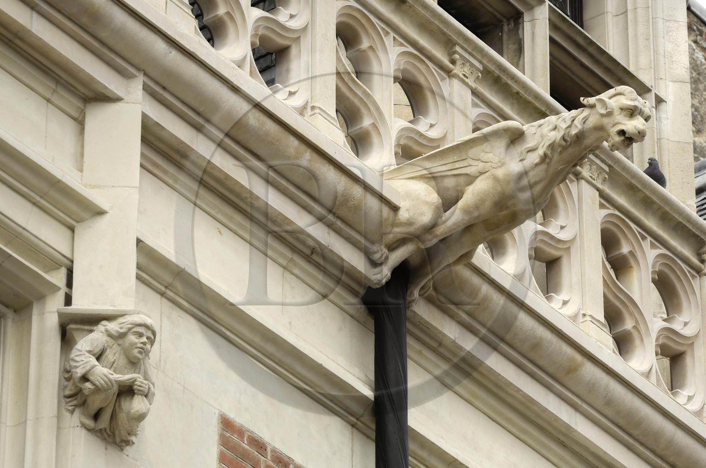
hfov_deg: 10.6
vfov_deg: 7.0
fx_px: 3819
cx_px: 353
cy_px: 234
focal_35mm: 195
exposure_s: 1/160
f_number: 7.1
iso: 100
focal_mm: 130
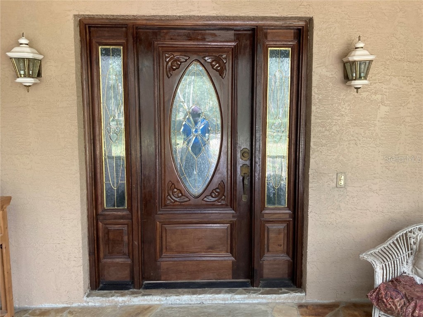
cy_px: 158
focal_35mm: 28
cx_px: 212
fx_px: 342
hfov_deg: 63.4
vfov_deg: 49.7
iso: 125
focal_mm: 3.99
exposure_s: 1/60
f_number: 1.8
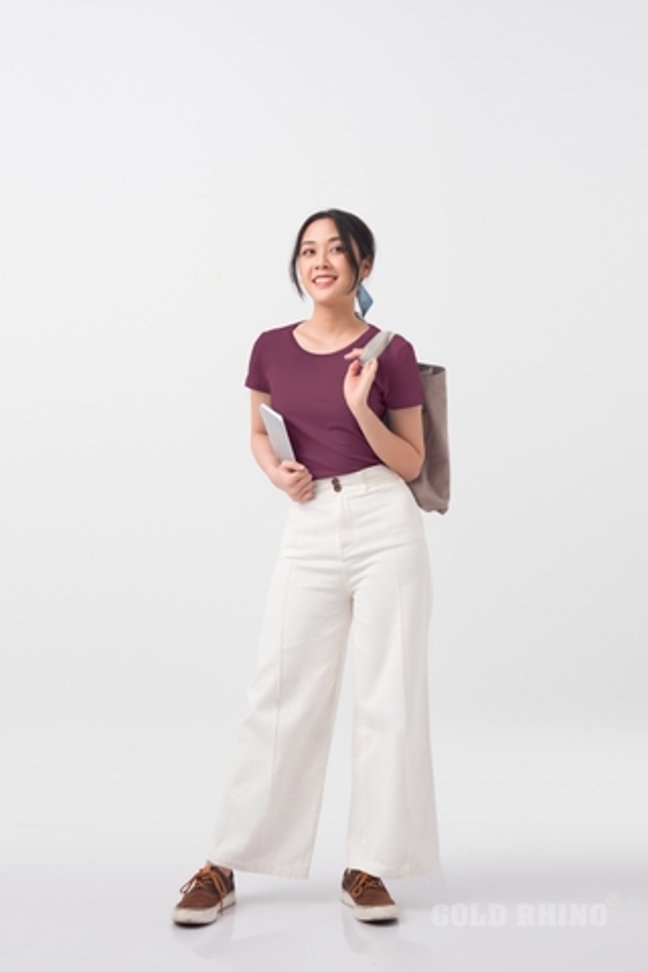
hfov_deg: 27.5
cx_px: 324
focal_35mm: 49
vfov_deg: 40.3
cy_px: 486
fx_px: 1323
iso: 200
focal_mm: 32.9
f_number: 9
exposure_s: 1/100
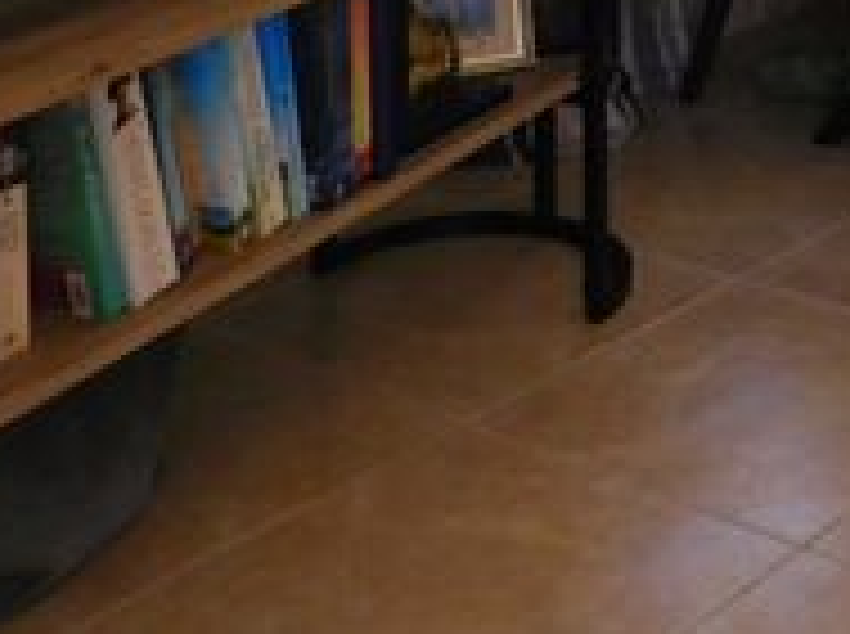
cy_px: -540
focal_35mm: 86
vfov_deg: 14.8
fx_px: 2108
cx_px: 1023
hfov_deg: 21.2
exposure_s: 1/80
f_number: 3
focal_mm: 4
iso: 125
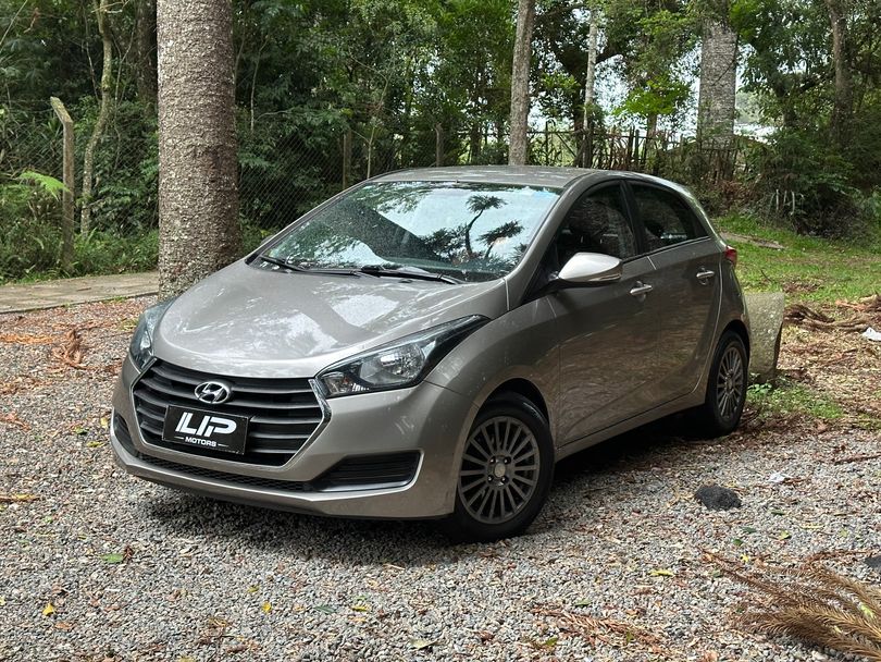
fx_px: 1222
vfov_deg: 30.3
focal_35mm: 48
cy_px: 331
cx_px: 440
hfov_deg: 39.6
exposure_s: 1/60
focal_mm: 6.86
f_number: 1.78
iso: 250
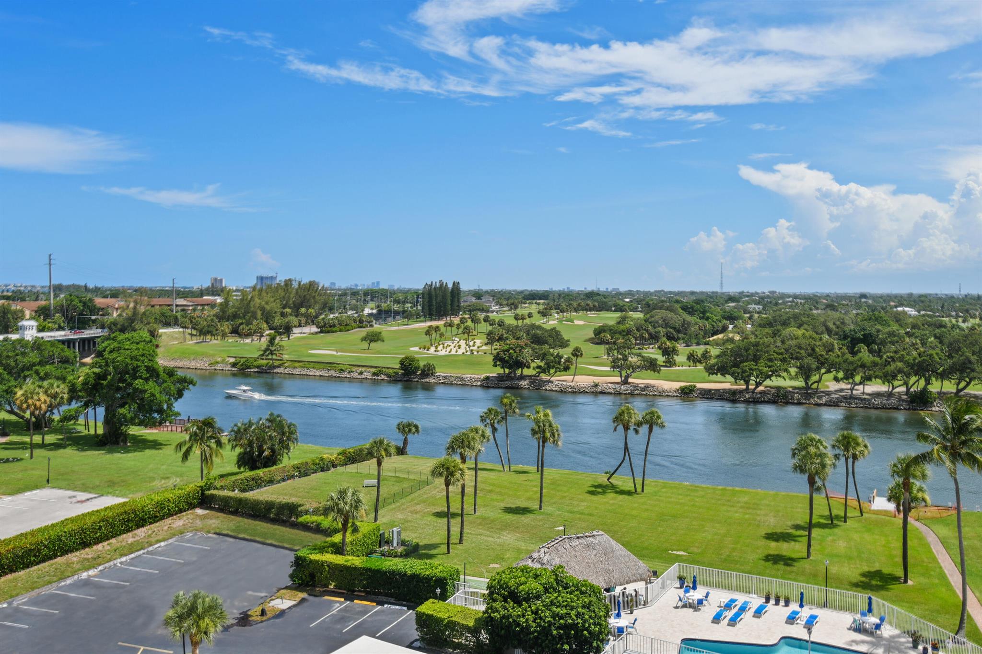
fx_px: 818
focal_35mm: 30
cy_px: 327
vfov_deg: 43.6
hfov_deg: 61.9
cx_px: 491
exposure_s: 1/80
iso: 100
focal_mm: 20
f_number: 11
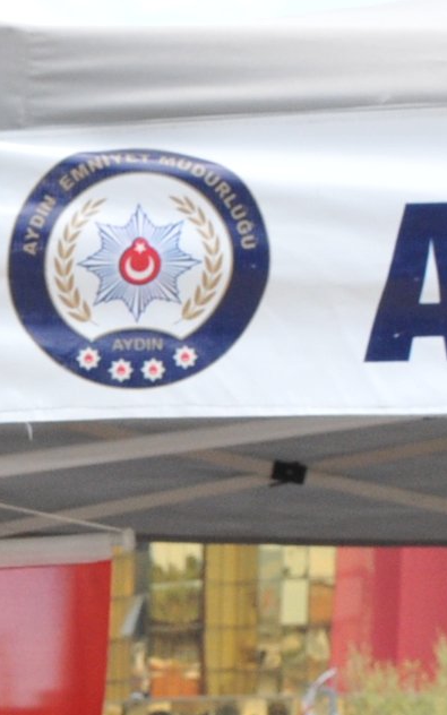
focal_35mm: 202
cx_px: -663
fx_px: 3937
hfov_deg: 6.2
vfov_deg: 10.1
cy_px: 954
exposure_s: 1/250
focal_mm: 26
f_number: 8
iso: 500
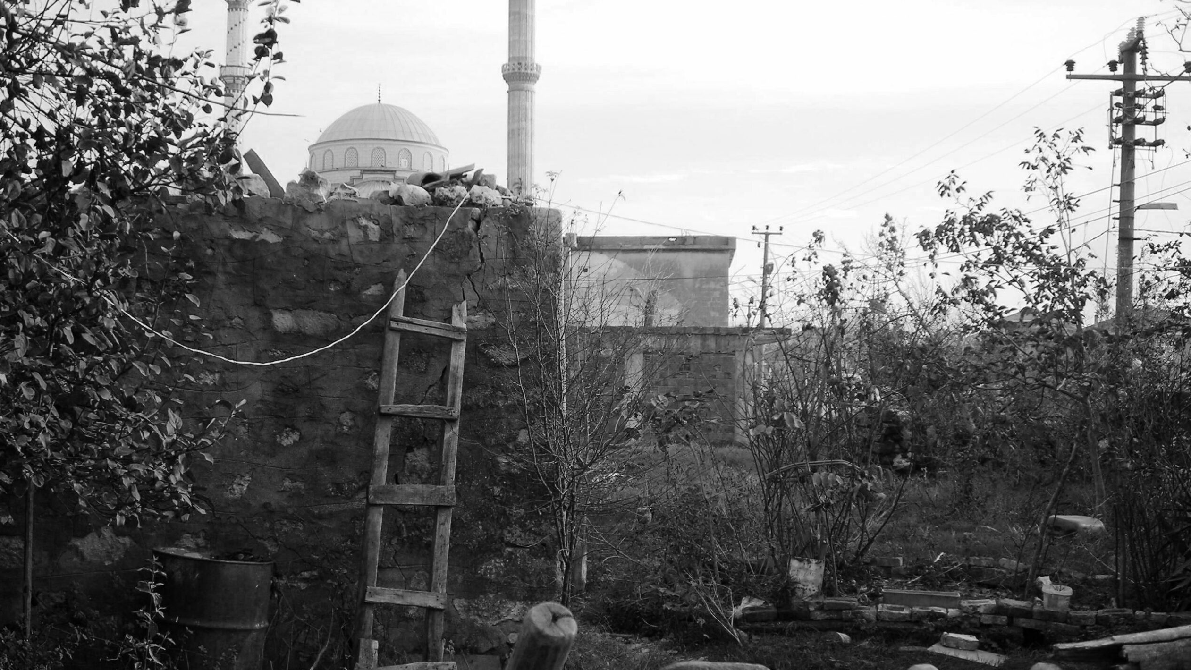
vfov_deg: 28.3
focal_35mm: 42
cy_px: 355
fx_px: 1326
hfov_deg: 48.4
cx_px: 603
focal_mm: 6.3
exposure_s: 1/244
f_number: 3.2
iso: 50
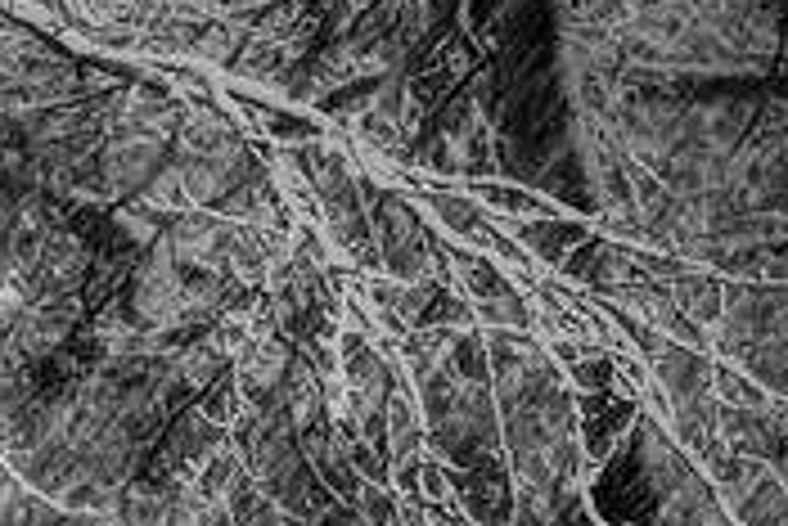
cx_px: -439
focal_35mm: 743
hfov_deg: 2.8
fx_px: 16276
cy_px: 650
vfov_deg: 1.9
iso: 400
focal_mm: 130
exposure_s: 1/40
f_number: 6.3
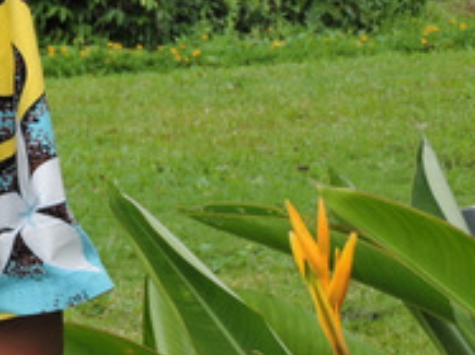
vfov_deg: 6.6
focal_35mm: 223
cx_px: -175
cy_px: -129
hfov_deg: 8.7
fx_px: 3058
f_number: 4.2
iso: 100
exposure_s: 1/250
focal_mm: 11.6
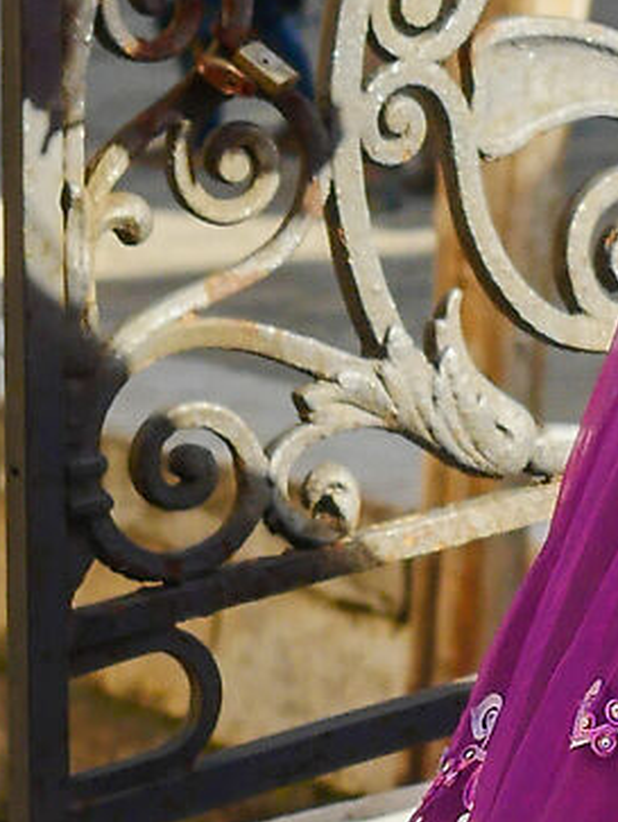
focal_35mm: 251
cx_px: 1483
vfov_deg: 7.7
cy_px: -387
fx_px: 5964
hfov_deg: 5.7
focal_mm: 19
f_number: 2.8
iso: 200
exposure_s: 1/1600
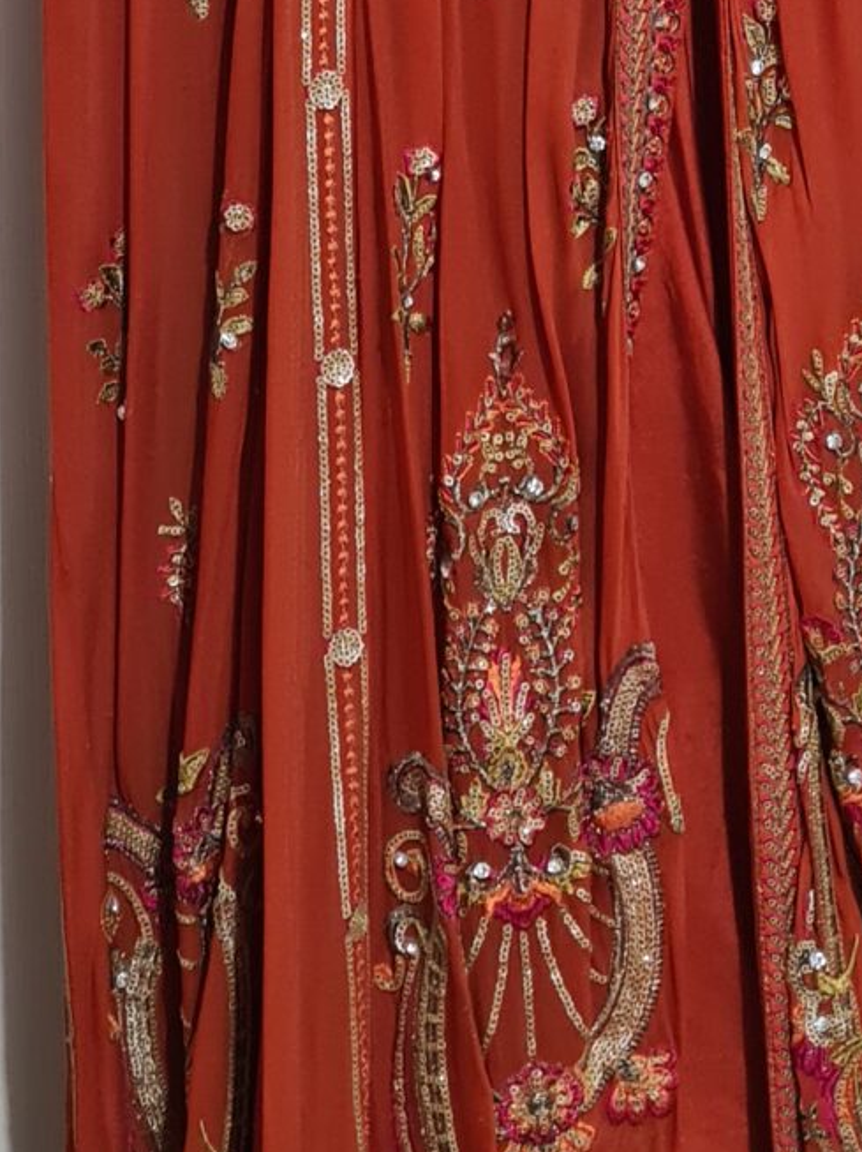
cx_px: 550
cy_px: -266
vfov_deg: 18.2
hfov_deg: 14.5
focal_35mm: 102
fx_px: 3390
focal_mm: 5.4
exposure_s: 1/50
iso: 400
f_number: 1.8
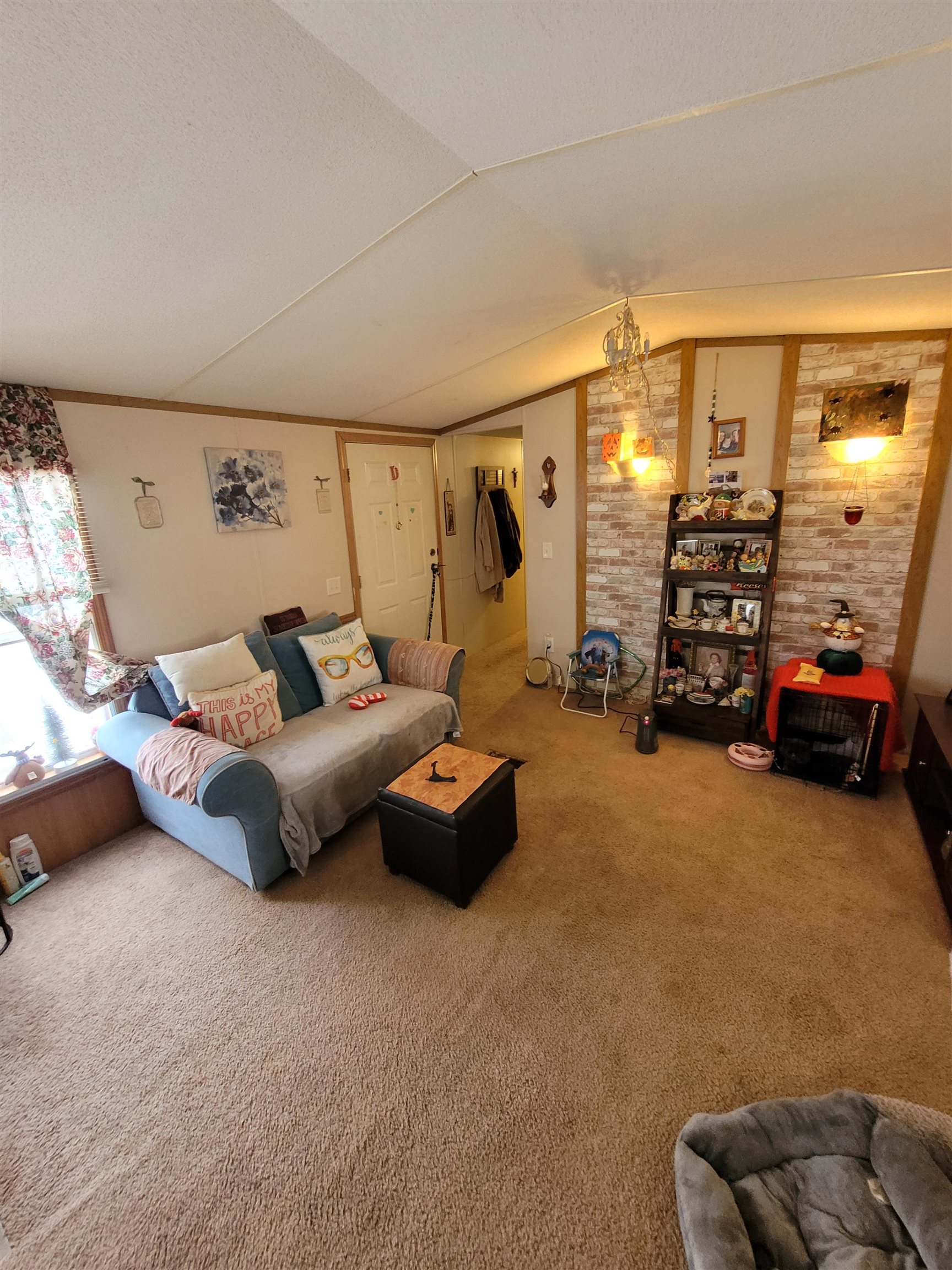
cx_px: 476
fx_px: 477
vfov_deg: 106.2
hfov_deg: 89.9
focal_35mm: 13
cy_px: 635
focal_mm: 1.74
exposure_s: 1/30
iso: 320
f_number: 2.2
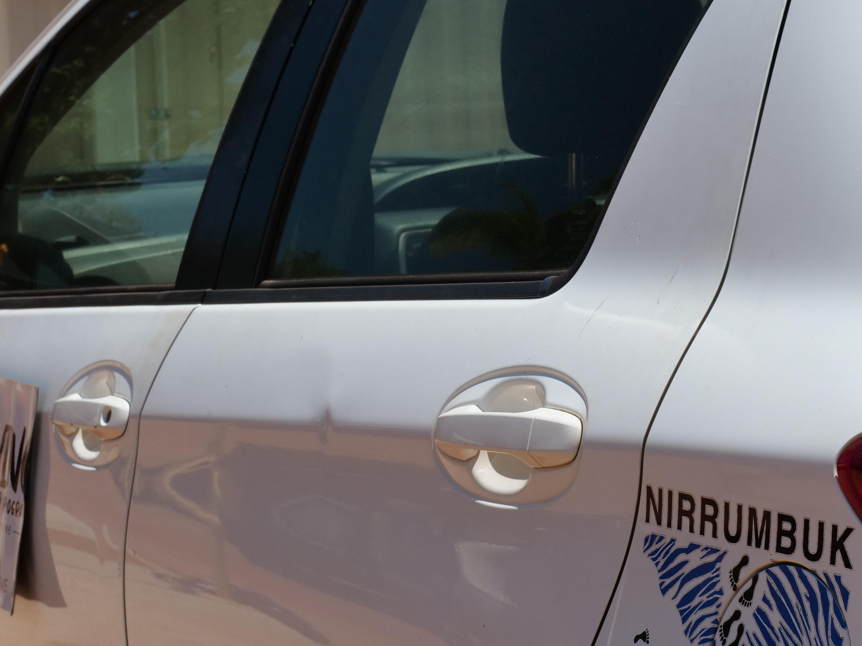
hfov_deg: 15.3
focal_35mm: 129
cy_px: 284
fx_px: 3212
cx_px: 339
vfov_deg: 11.5
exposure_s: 1/1000
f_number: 7.1
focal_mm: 35
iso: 200
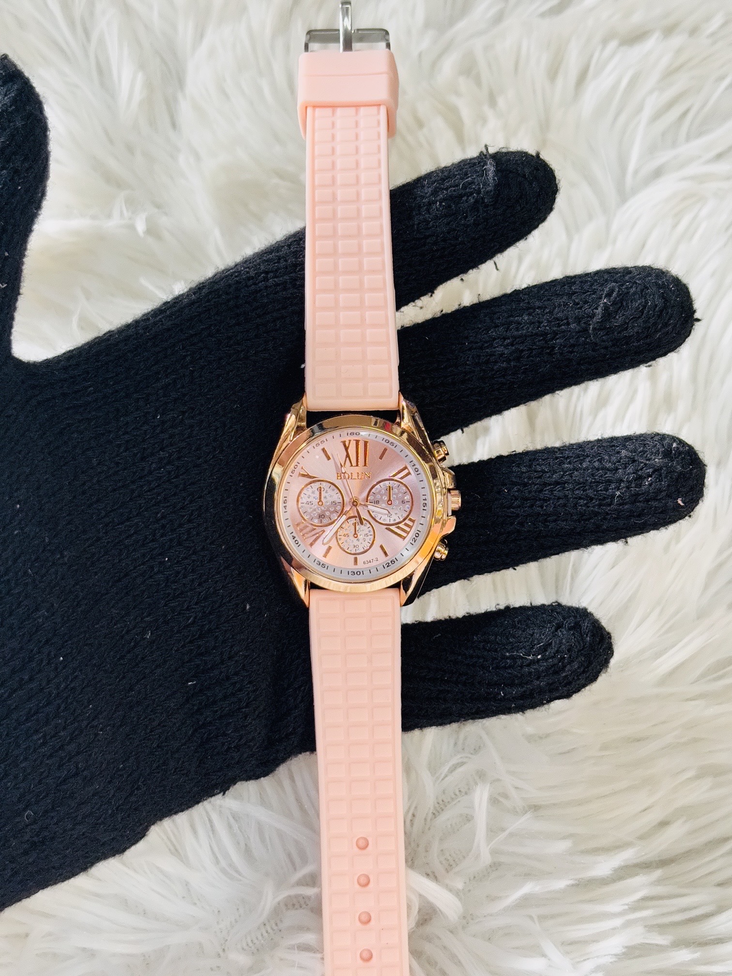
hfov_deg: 28.0
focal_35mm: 52
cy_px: 488
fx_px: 1466
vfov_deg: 36.8
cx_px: 366
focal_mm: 5.96
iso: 64
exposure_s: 1/50
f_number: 1.6
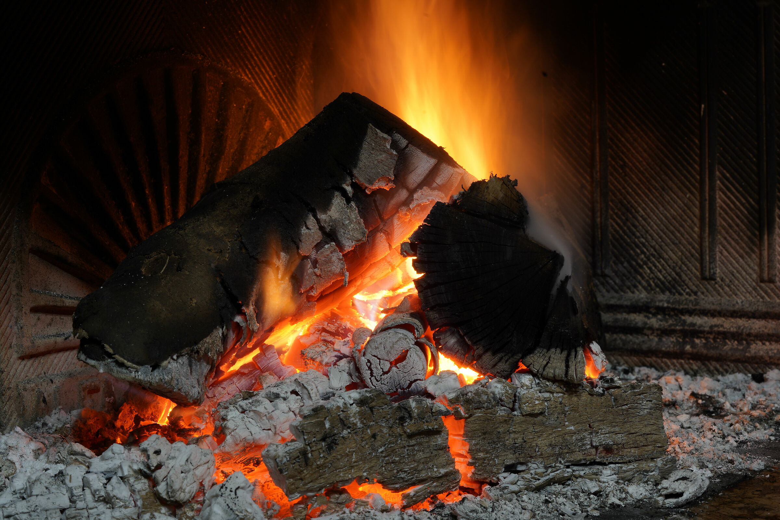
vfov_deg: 15.2
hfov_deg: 22.6
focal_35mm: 90
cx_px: 390
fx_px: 1950
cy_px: 260
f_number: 18
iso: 100
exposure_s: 3.2
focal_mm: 90
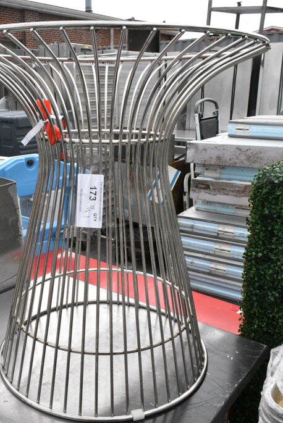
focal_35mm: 36
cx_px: 109
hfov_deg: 36.8
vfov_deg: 53.1
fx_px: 424
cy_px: 209
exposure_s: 1/800
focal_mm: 18
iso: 6400
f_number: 14
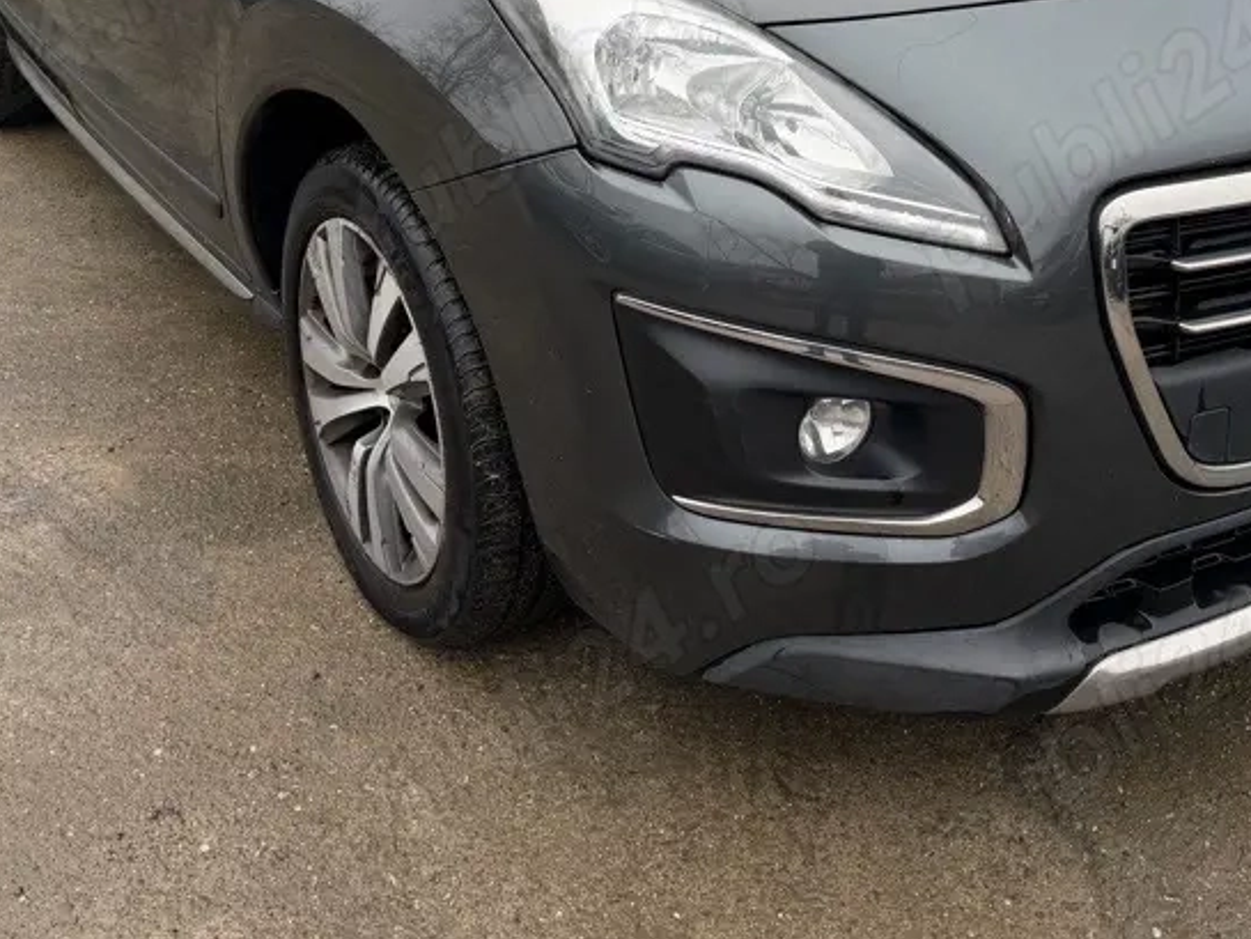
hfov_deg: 42.8
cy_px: 119
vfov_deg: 31.6
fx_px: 1590
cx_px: 721
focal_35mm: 44
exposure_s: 1/788
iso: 80
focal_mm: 6.76
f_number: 1.78
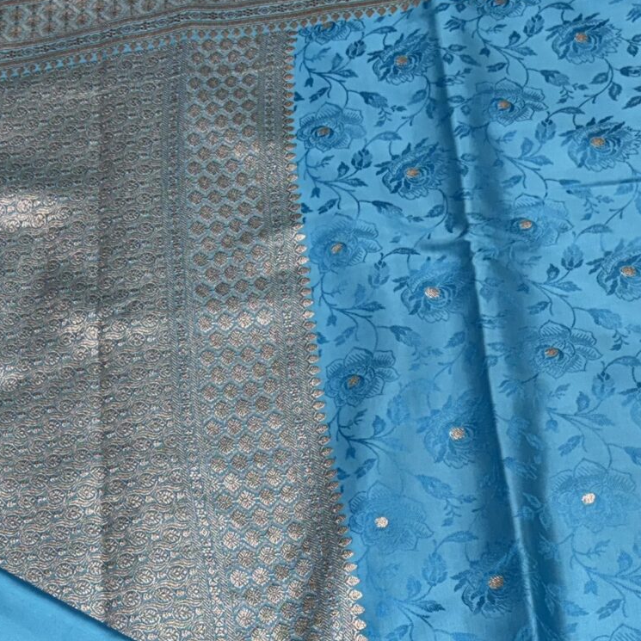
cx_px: 269
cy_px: 751
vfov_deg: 20.6
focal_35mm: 79
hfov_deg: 21.9
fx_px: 1655
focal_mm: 5.96
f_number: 1.6
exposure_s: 1/100
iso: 64
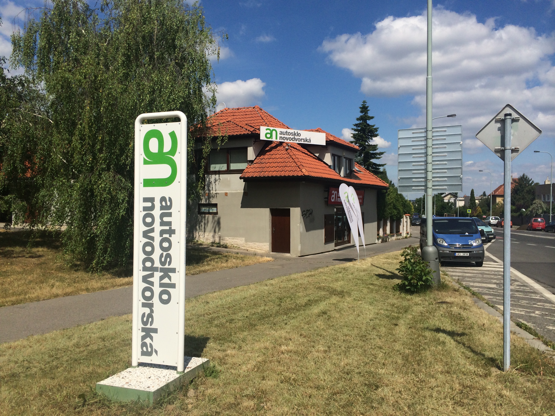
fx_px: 481
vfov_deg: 46.8
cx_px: 278
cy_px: 208
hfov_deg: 60.0
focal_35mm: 30
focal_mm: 4.12
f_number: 2.2
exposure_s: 1/4566
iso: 40
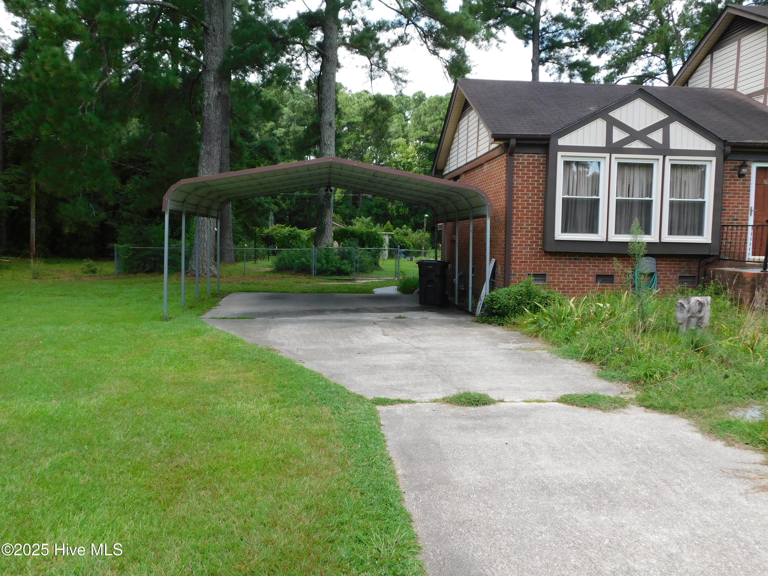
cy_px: 288
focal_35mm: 30
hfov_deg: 60.0
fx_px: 666
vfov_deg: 46.8
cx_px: 384
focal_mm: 5.3
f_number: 3.2
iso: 125
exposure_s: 1/400
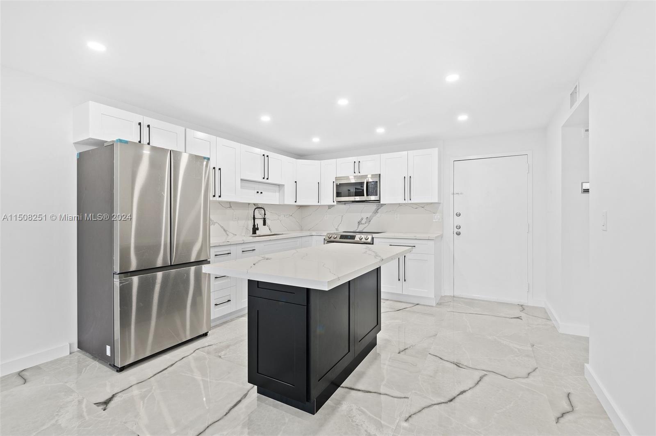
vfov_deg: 73.6
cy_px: 218
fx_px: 291
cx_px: 328
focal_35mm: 16
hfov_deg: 96.8
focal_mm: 16
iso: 200
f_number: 8
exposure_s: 1/3
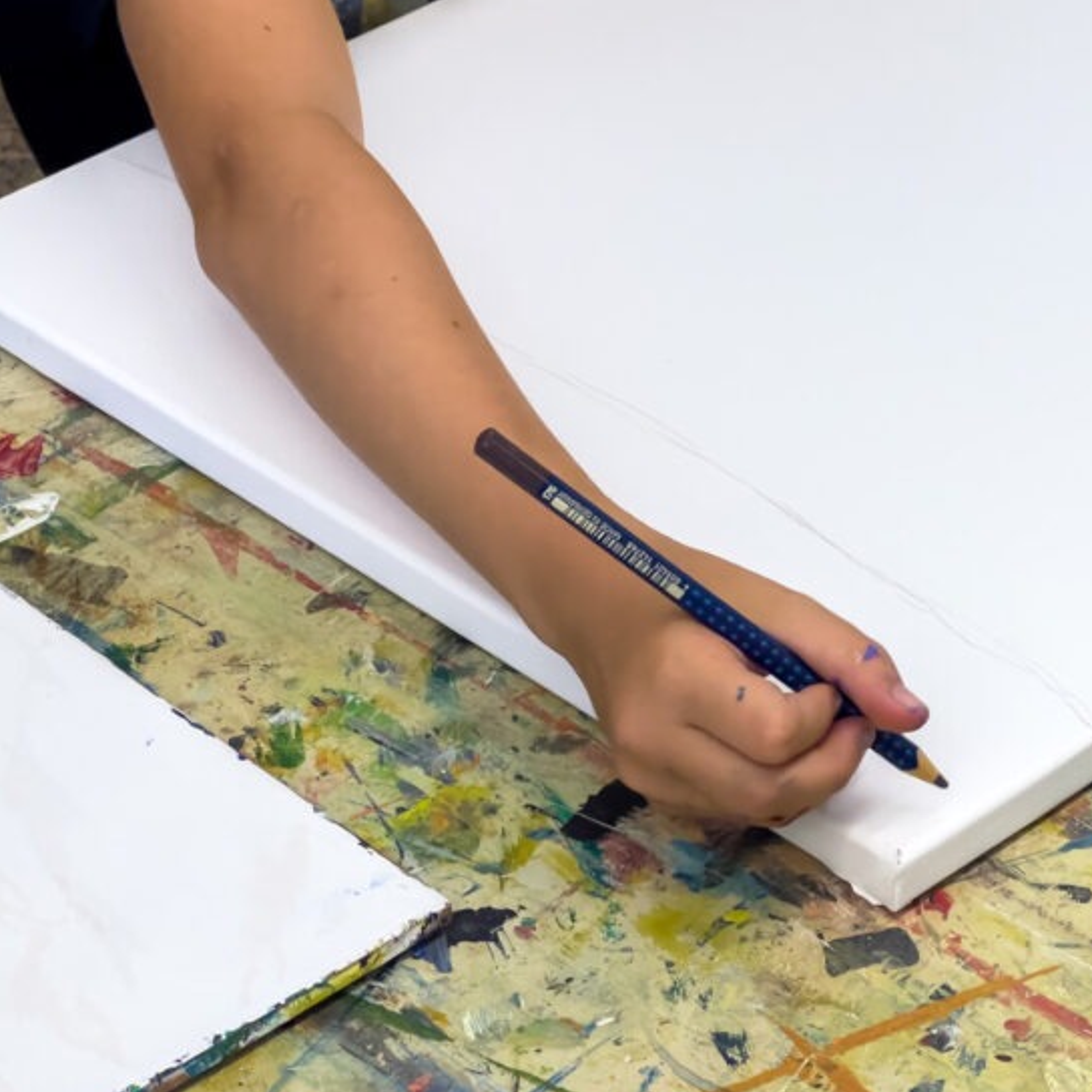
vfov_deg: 13.6
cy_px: 401
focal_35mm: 128
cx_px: 801
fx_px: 4568
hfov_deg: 13.6
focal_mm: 9
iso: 200
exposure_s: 1/100
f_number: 2.8
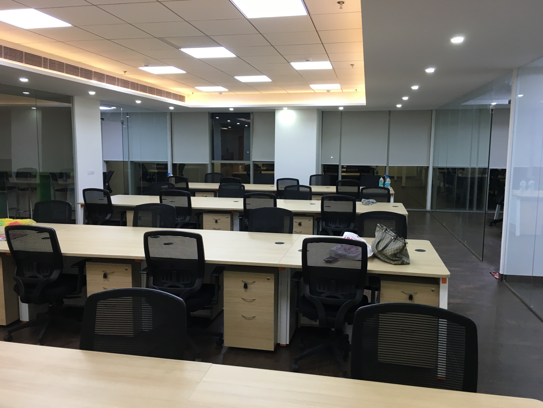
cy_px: 204
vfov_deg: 48.2
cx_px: 272
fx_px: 455
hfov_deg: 61.7
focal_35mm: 29
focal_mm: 4.15
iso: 100
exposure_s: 1/33
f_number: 2.2
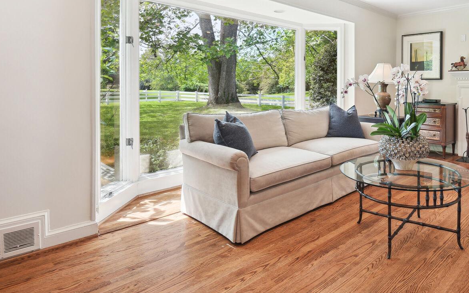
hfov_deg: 73.2
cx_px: 301
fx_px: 307
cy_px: 105
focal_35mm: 24
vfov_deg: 50.4
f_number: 8
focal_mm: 16
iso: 400
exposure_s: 1/15
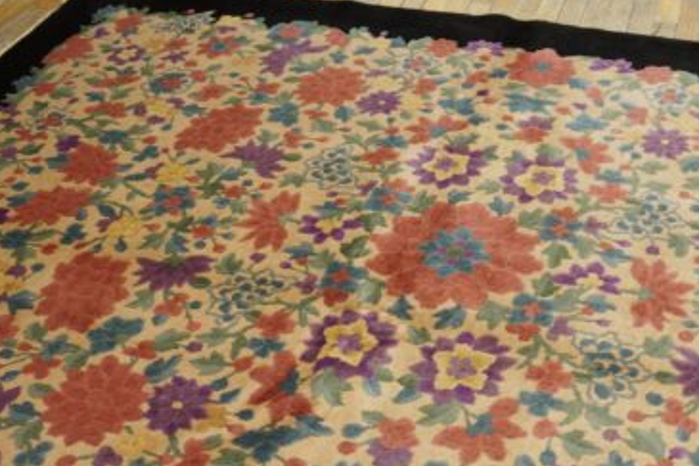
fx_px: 909
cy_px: 360
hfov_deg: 42.1
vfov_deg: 28.2
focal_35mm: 47
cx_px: 347
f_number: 4
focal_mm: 19
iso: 1000
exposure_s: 1/60
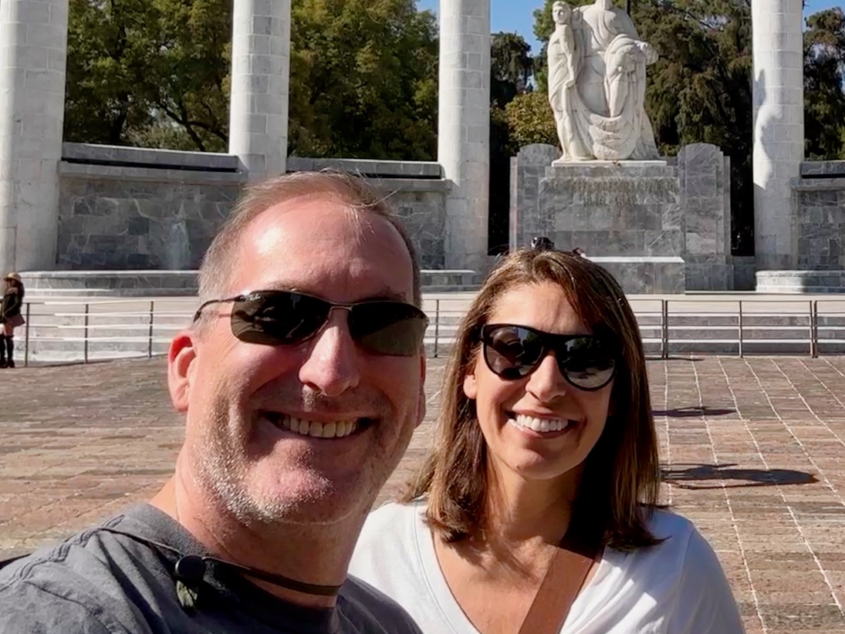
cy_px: 150
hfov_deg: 42.6
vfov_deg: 32.9
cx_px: 621
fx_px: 1050
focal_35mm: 43
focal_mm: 2.69
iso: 25
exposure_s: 1/1038
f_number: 1.9
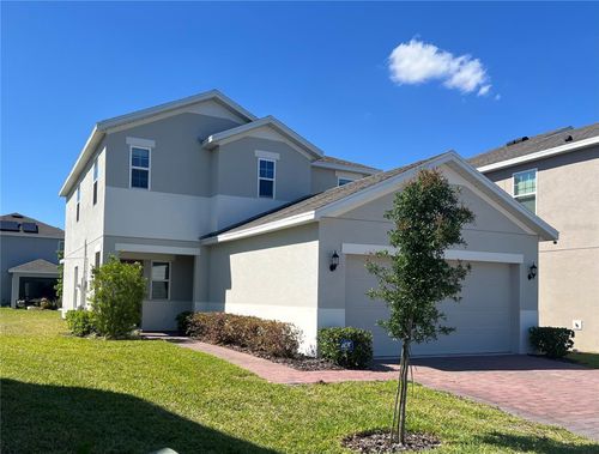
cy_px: 227
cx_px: 300
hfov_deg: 67.1
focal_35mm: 26
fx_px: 452
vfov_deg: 53.4
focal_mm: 5.7
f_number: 1.5
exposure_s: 1/4444
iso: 50
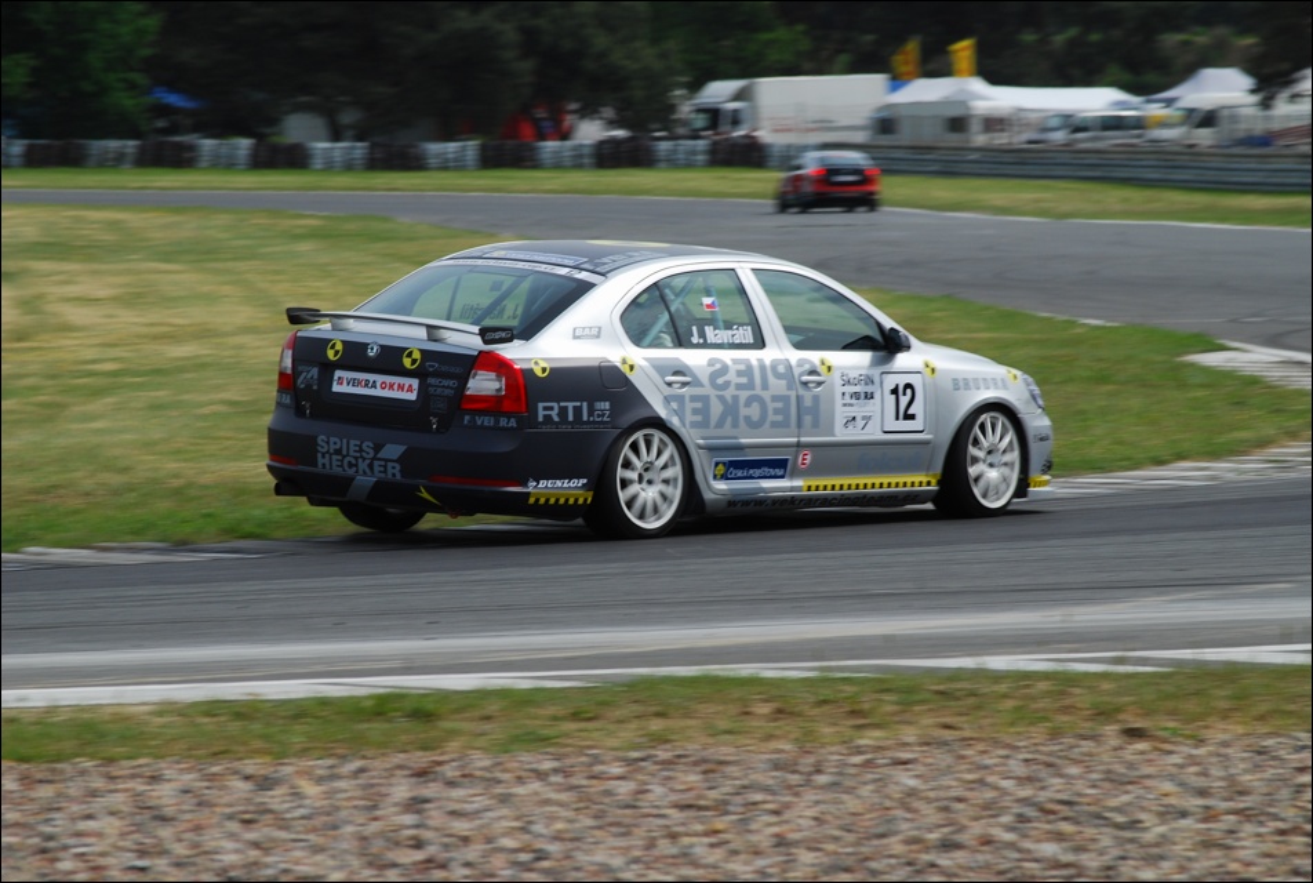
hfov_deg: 7.8
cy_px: 442
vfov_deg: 5.3
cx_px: 656
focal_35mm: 262
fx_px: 9598
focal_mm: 175
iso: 200
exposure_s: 1/320
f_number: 13
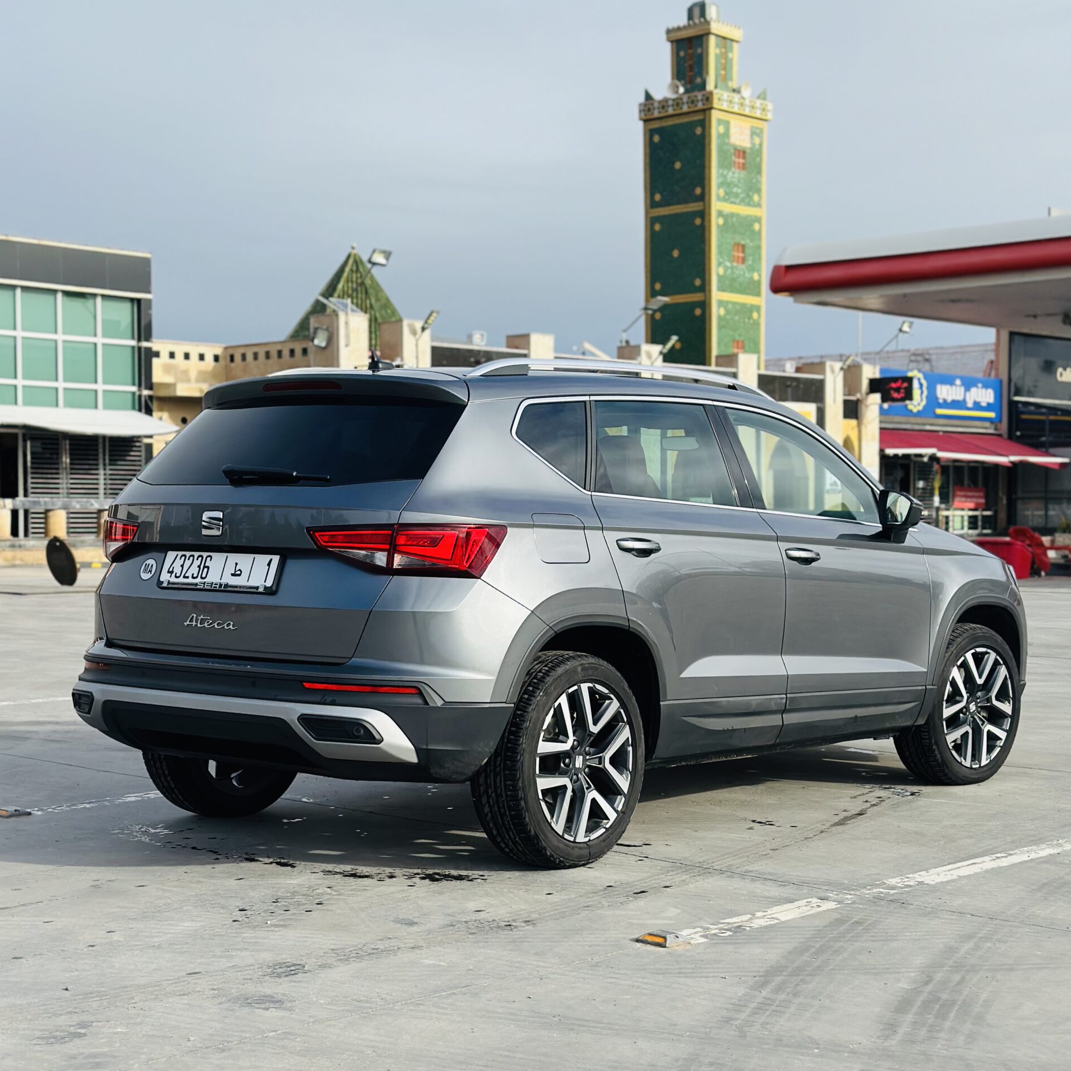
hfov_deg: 30.0
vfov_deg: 30.0
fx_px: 1995
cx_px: 537
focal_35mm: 57
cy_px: 558
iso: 100
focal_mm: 6.86
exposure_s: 1/4785
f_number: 1.78
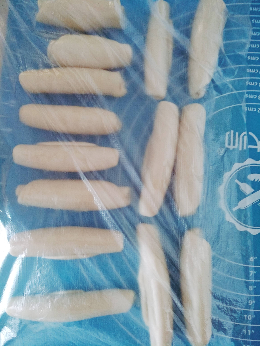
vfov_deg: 76.4
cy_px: 173
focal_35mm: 22
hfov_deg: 61.1
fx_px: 220
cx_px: 130
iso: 640
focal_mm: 3.81
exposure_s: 1/33
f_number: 2.2
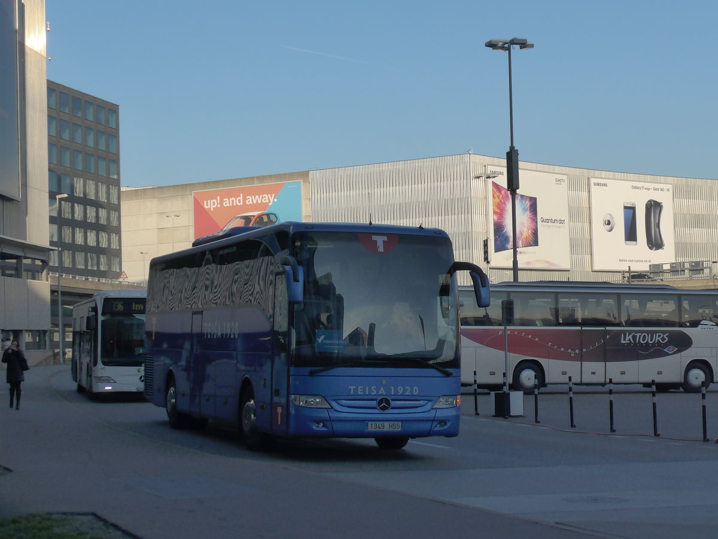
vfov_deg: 19.9
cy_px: 270
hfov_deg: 26.3
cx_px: 359
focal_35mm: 74
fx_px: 1535
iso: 160
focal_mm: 15
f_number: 5
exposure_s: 1/640
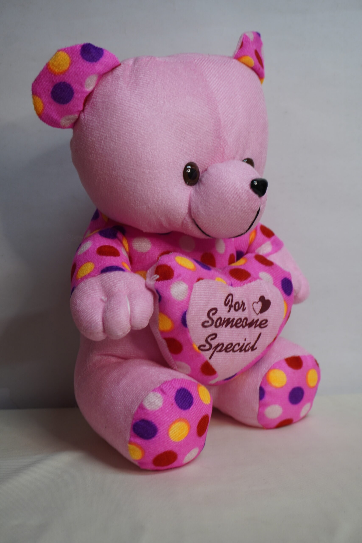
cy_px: 272
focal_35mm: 46
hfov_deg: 28.9
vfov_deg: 42.3
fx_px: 701
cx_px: 181
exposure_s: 1/20
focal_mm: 31
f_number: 5.6
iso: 250
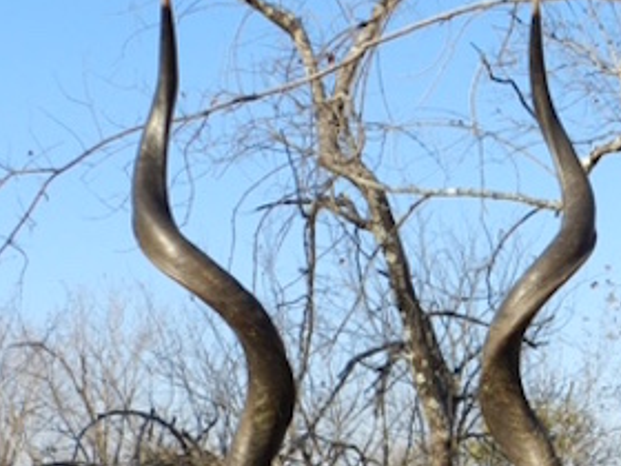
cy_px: 447
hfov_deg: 23.2
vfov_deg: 18.0
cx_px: 645
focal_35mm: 80
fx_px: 1435
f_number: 3.7
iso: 160
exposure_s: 1/640
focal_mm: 5.6
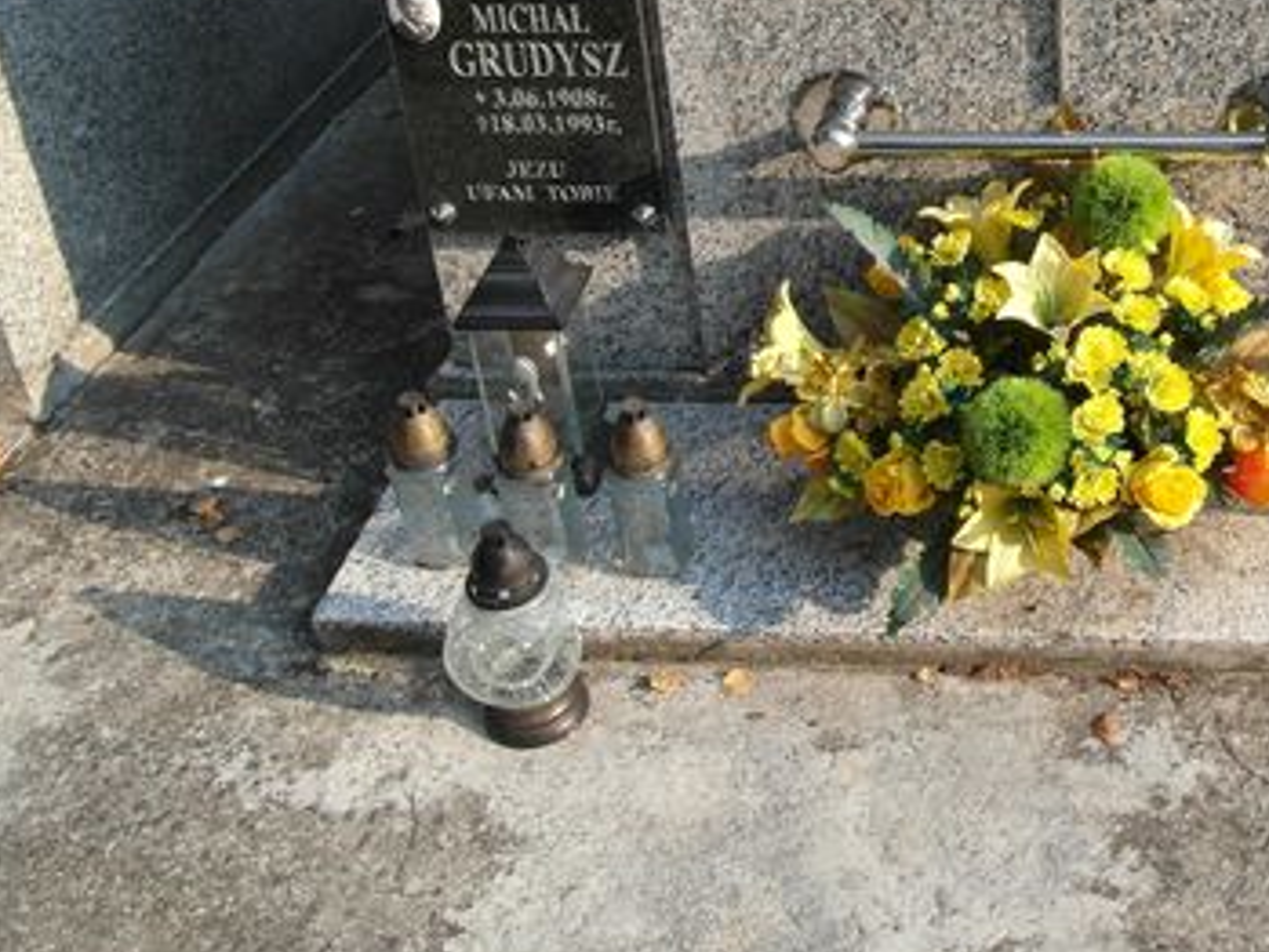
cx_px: 1073
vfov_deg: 25.8
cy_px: 120
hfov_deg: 33.6
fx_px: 2017
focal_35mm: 55
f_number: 3.9
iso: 80
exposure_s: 1/250
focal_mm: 6.5
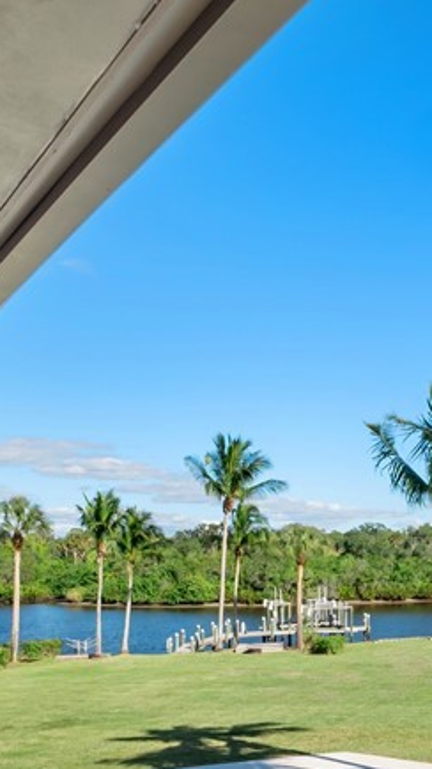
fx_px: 733
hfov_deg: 28.2
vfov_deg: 53.1
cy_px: 565
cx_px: 531
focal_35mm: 36
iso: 200
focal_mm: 7
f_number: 7.1
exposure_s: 1/400
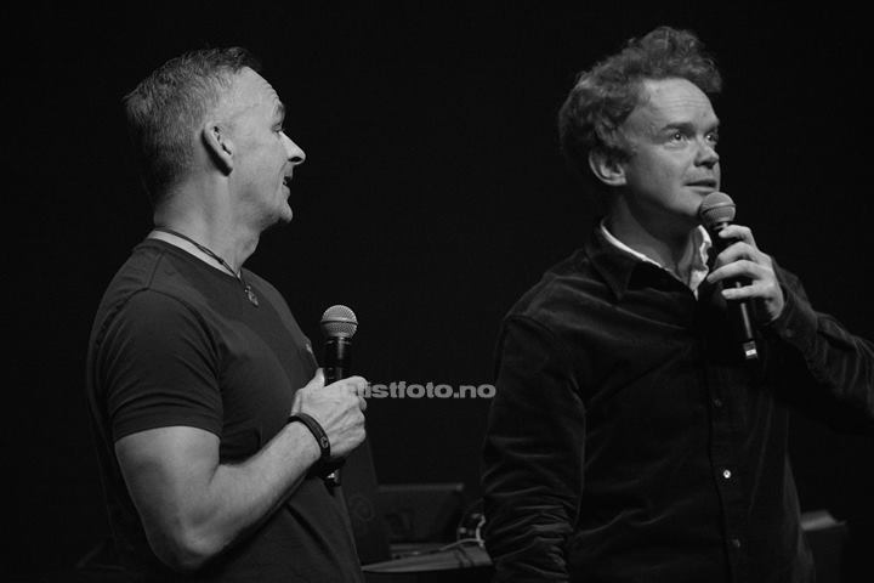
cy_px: 292
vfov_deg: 4.6
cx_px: 437
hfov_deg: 6.9
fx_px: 7283
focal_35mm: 300
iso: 5000
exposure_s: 1/800
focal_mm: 300
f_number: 2.8
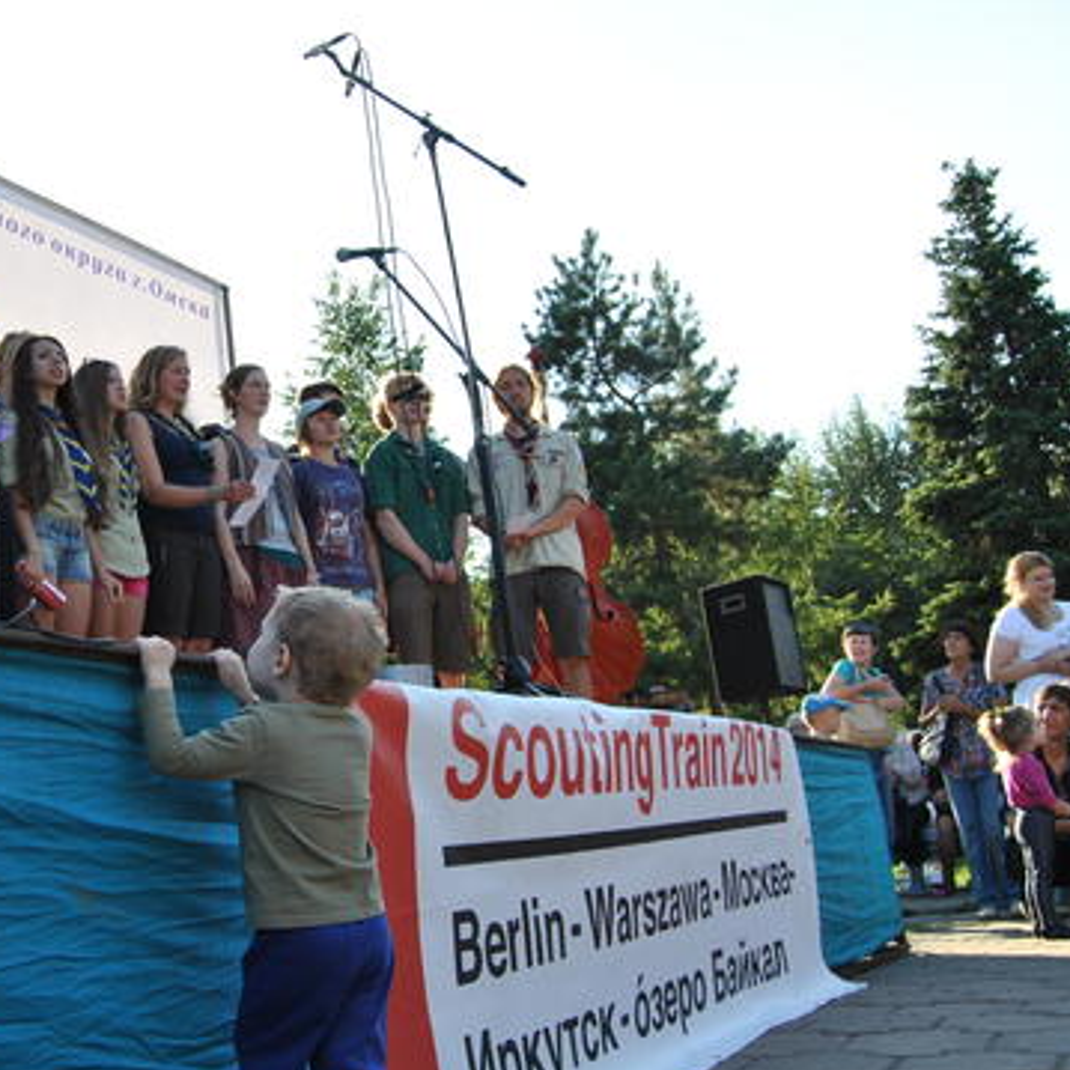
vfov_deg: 40.9
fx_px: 1434
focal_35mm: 41
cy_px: 507
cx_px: 197
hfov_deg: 39.2
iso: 100
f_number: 5.6
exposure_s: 1/125
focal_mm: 18
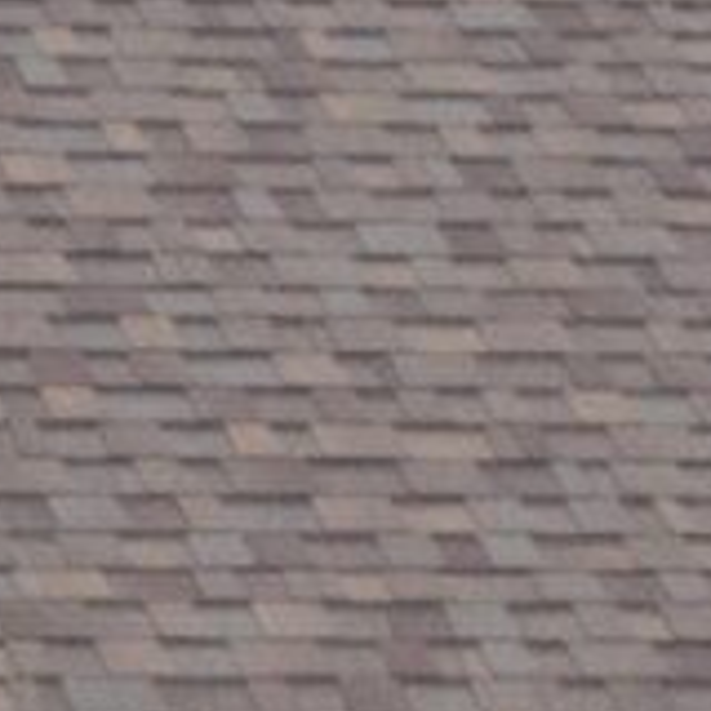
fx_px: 9853
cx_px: -569
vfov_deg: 4.1
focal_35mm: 424
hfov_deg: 4.1
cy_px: -304
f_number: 10
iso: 200
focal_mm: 52
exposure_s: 1/400
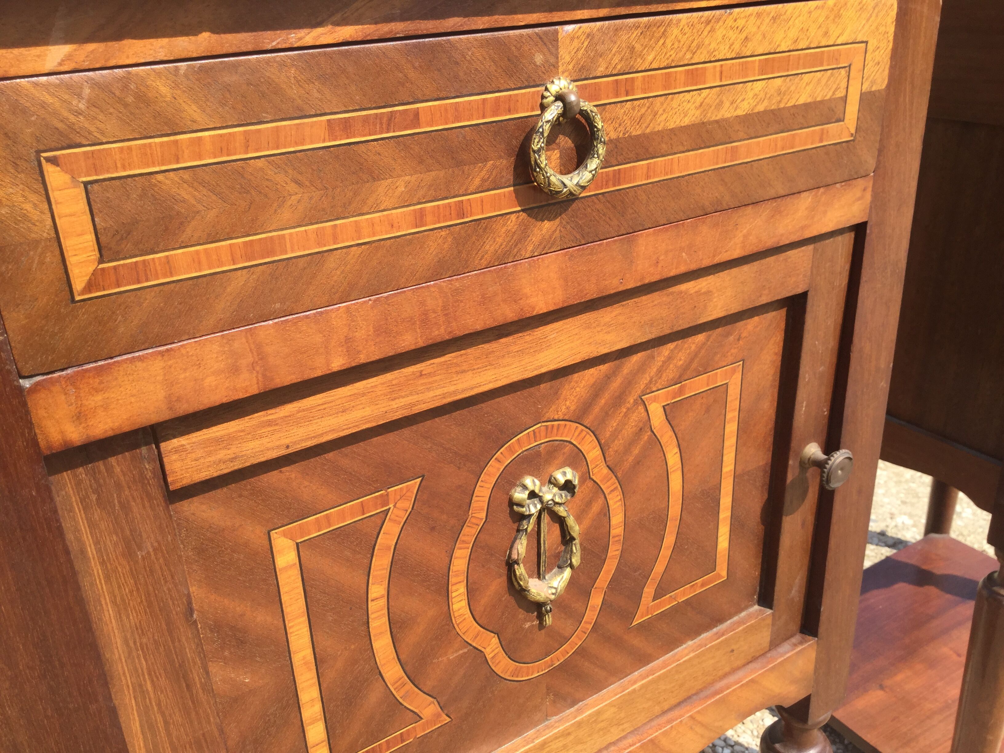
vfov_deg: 45.4
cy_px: 376
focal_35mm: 31
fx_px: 899
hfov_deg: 58.4
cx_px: 502
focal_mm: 3.3
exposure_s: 1/471
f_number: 2.4
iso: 25
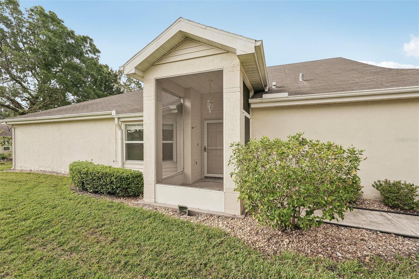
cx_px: 210
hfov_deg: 96.7
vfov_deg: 73.7
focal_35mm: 16
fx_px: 186
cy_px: 140
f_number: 8
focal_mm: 16
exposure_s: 1/400
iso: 400
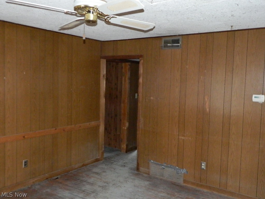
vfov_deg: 40.7
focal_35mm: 35
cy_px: 100
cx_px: 132
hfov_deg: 52.6
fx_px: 268
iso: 800
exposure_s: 1/30
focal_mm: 6.2
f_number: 3.3
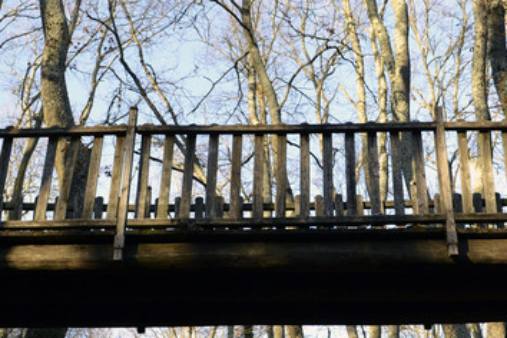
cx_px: 331
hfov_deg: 32.7
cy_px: 168
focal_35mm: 61
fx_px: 859
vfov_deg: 22.3
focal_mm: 18
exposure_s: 1/125
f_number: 5.6
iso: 160
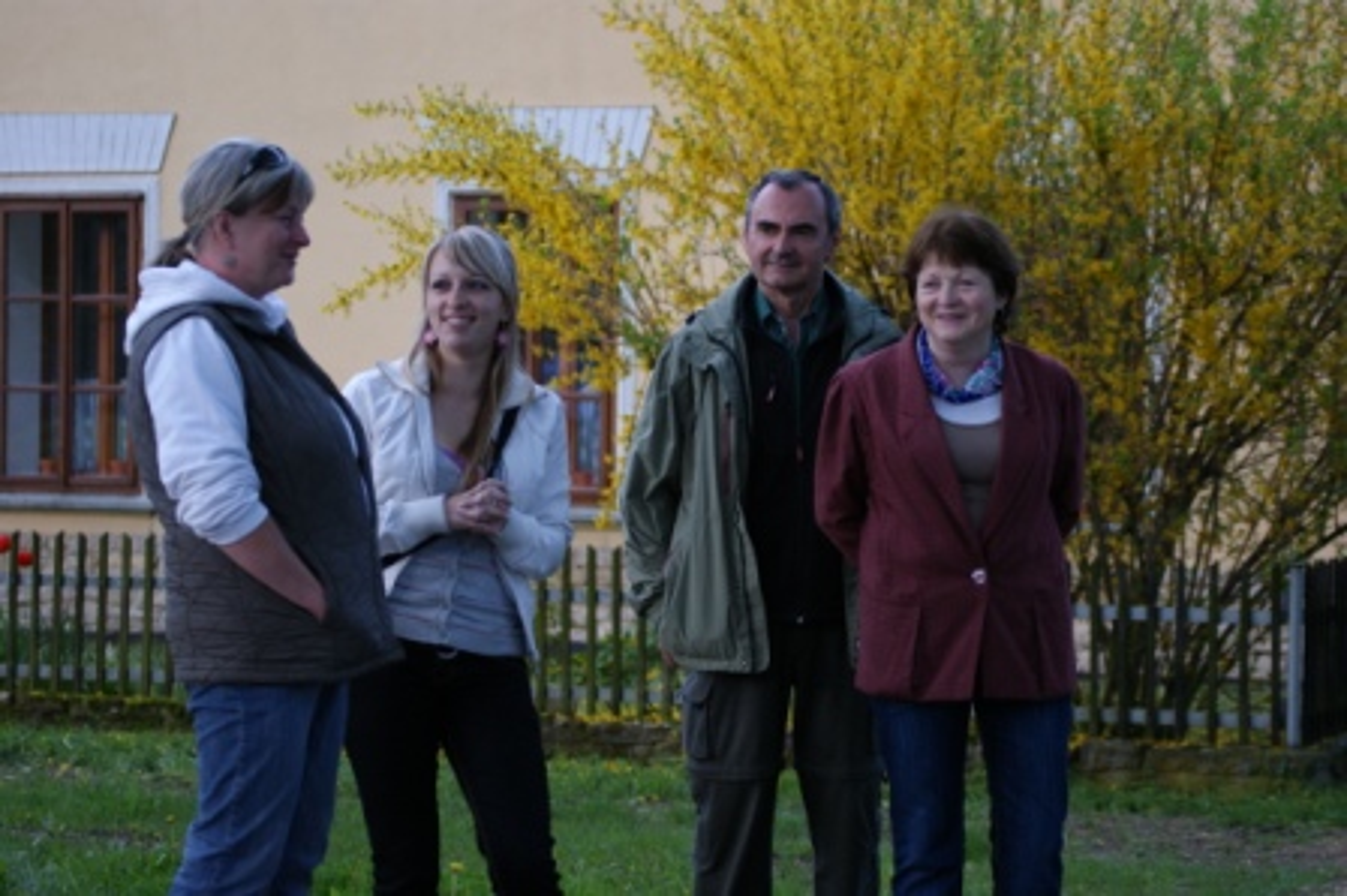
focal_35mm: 105
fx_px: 3926
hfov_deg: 19.5
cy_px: 448
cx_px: 674
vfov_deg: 13.0
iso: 400
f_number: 4.5
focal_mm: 70
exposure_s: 1/80
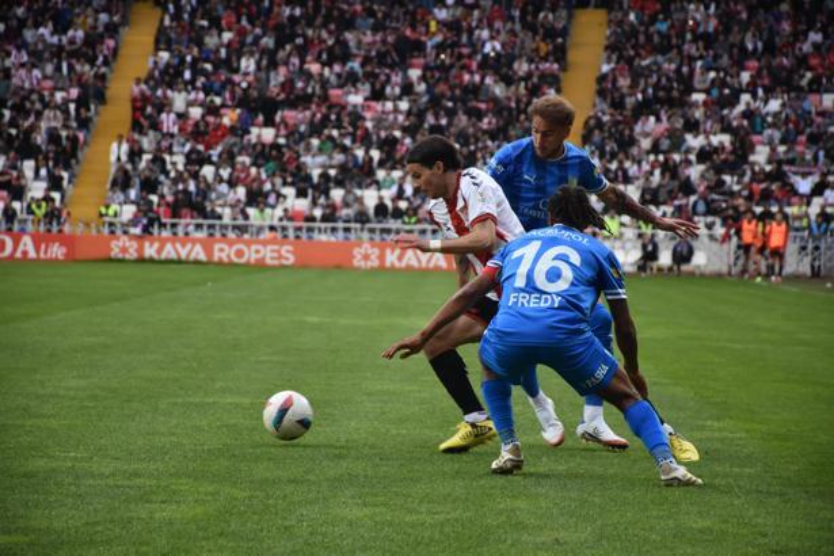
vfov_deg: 7.9
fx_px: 4031
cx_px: 417
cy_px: 278
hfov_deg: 11.8
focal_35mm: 174
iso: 800
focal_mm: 116
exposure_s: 1/500
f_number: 5.6
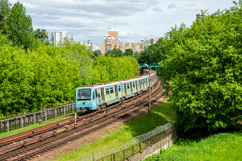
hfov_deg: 35.1
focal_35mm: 57
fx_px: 383
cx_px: 121
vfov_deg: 23.8
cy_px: 80
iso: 200
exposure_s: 1/1000
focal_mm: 21.29
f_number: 4.5
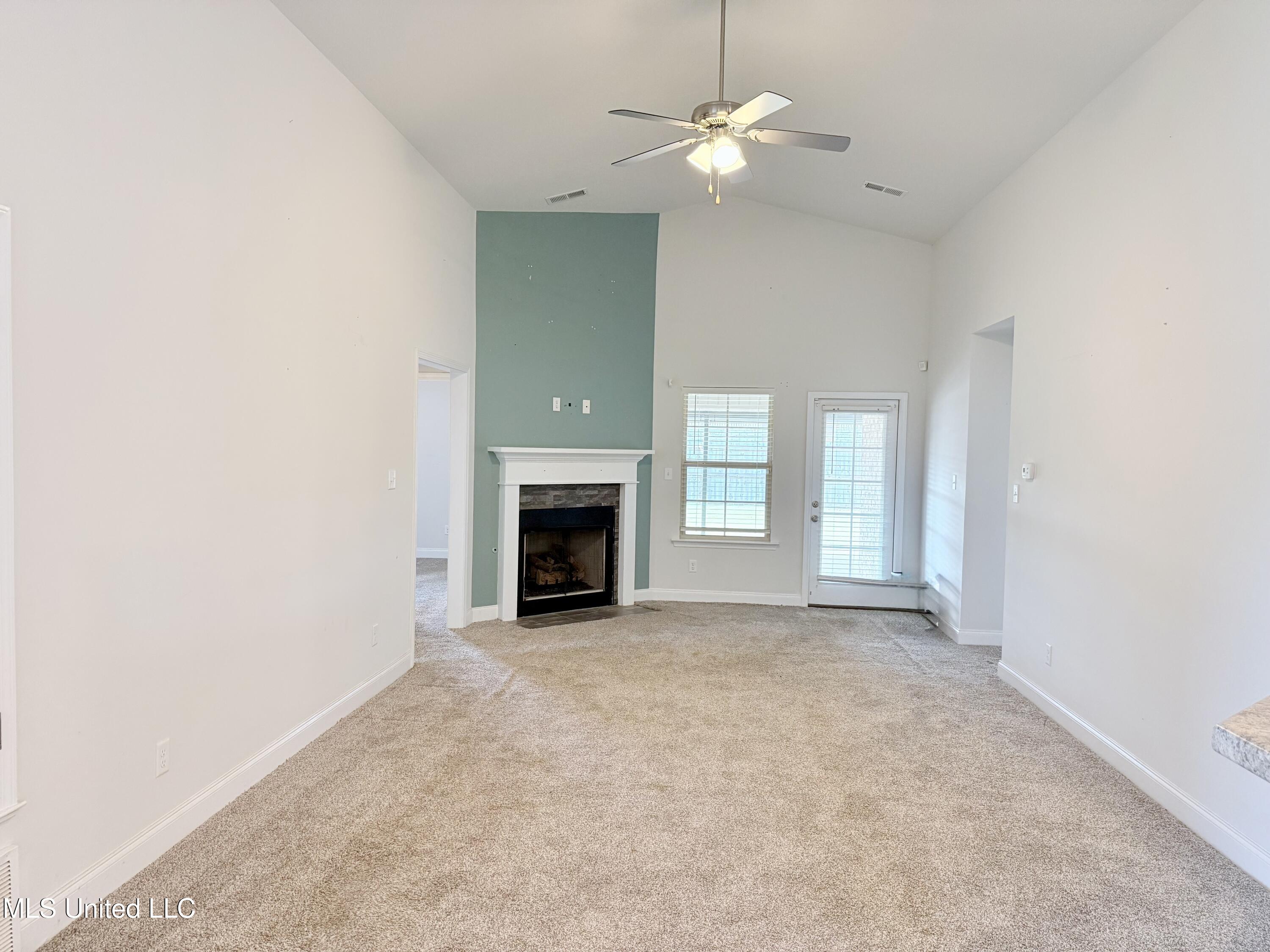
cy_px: 476
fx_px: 881
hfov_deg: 71.6
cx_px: 635
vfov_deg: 56.8
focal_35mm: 24
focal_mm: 6.76
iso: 400
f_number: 1.78
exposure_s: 1/120
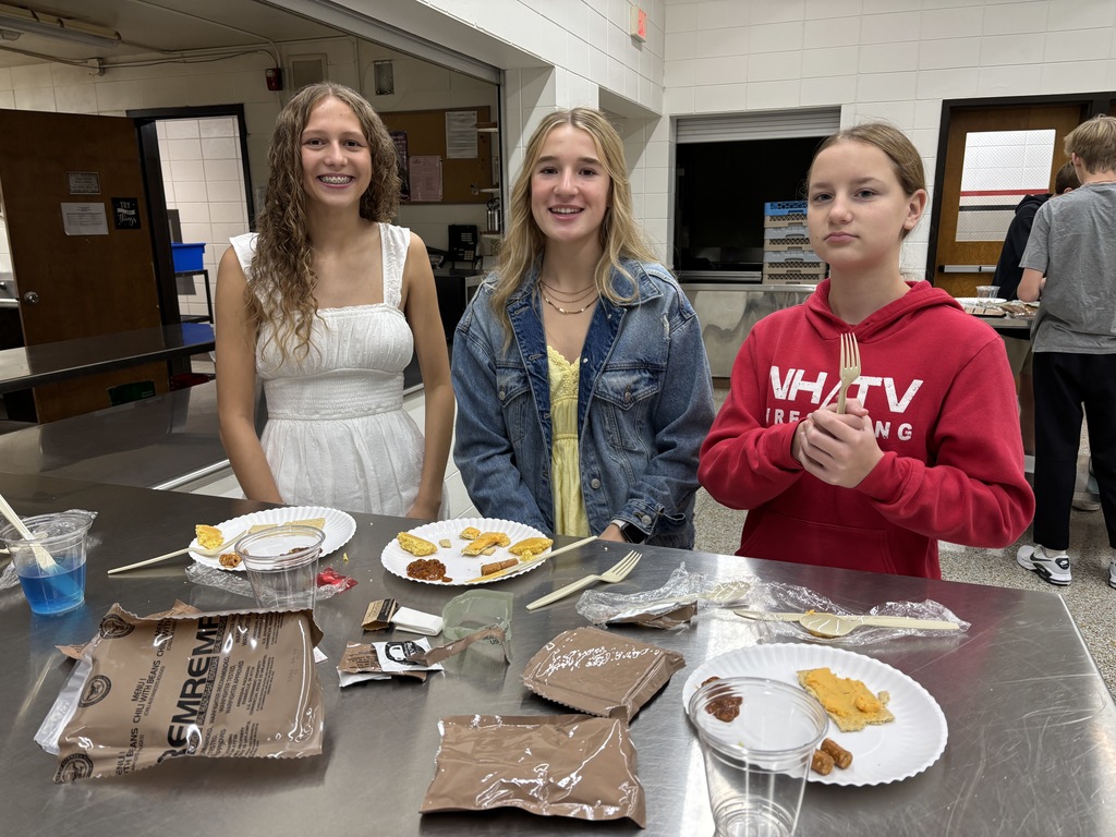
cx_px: 558
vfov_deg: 53.1
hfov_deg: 67.3
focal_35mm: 26
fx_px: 838
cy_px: 418
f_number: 1.6
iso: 100
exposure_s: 1/60
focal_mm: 5.96
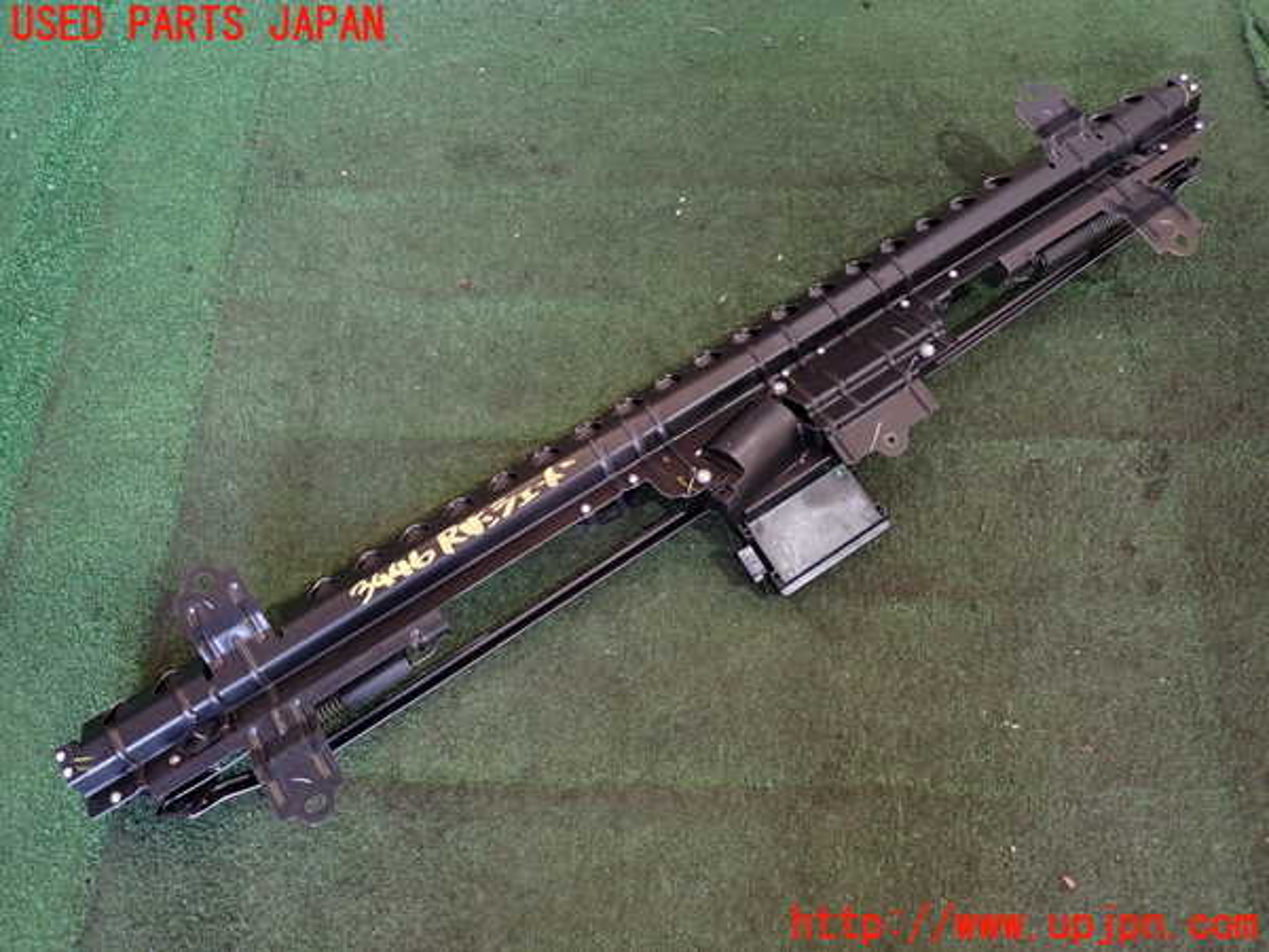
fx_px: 916
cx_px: 634
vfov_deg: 54.9
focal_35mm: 25
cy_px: 476
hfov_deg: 69.4
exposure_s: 1/30
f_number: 2
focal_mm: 4.5
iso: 250
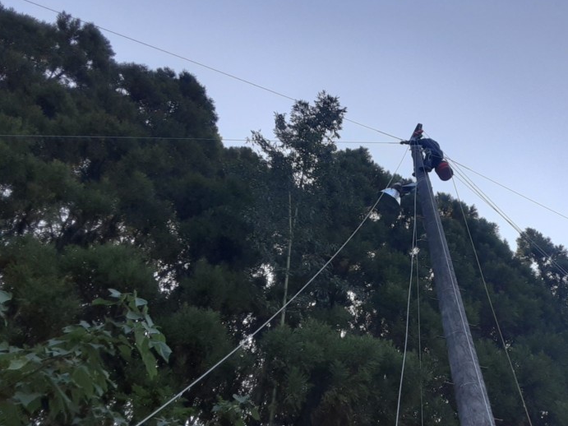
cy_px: 268
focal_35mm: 40
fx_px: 656
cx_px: 420
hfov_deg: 45.3
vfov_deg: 35.7
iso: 40
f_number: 1.9
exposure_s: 1/1046
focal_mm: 2.91
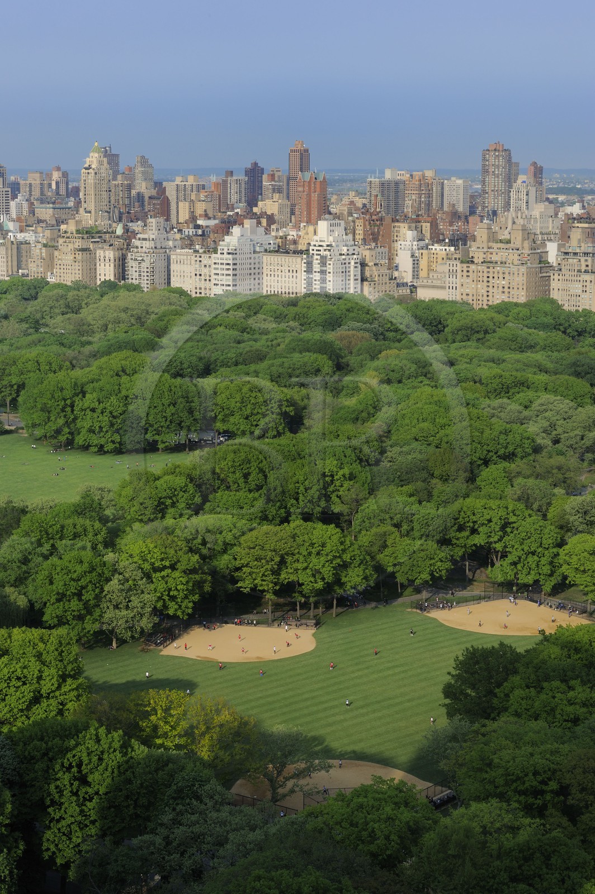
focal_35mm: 70
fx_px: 1738
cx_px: 298
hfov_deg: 19.4
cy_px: 447
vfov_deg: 28.9
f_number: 13
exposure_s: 1/160
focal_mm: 70
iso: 400
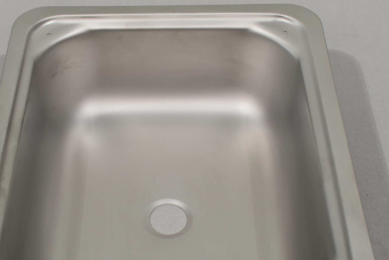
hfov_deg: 30.5
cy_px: 175
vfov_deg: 20.6
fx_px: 712
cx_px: 168
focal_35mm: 66
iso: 400
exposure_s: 1/125
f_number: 5.6
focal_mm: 25
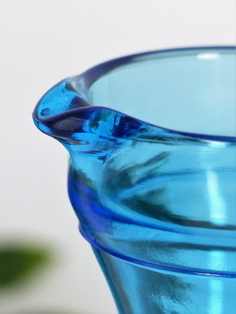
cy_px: 157
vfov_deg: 3.7
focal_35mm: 542
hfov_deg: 2.7
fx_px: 4927
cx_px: 118
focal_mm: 88.7
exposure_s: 1/200
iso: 800
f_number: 2.8
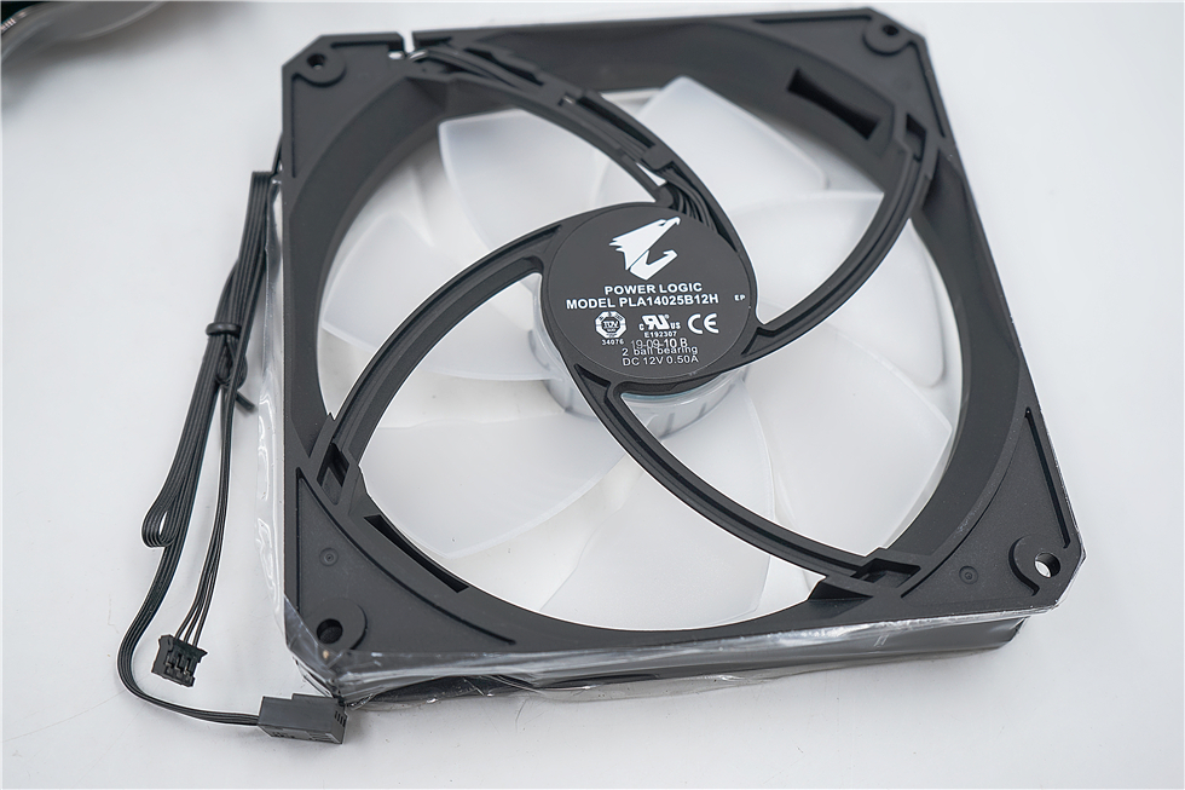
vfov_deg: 35.9
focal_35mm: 37
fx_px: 1218
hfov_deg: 51.9
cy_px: 395
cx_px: 592
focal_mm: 37
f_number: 4.5
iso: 125
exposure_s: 1/125
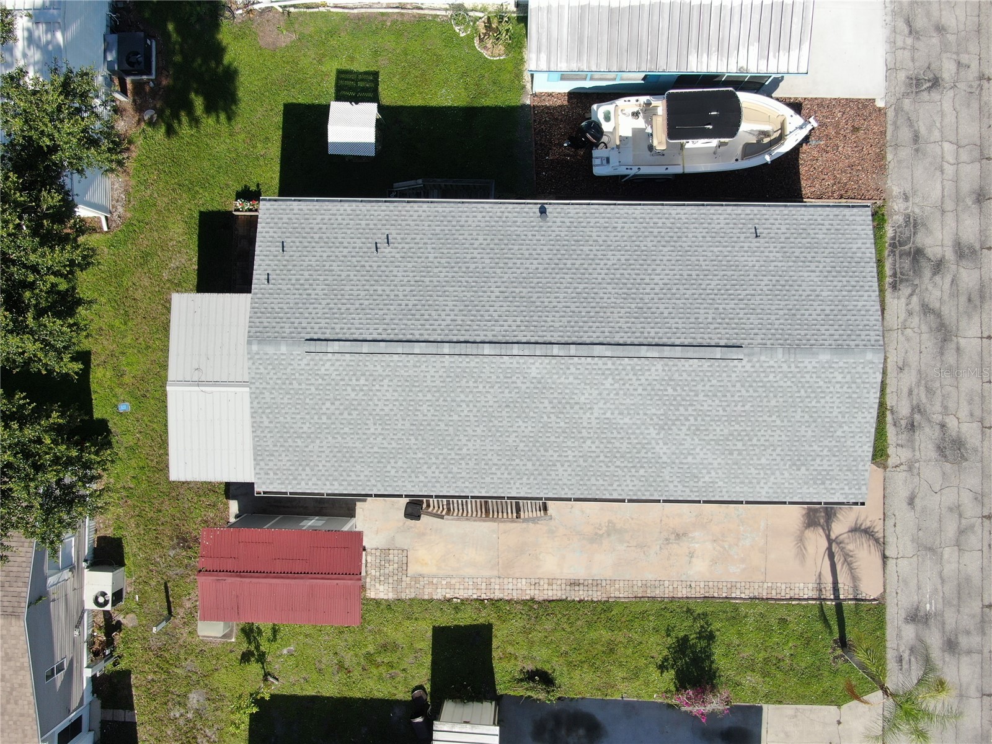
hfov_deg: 71.6
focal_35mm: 24
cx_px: 496
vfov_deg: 56.8
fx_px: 688
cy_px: 372
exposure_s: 1/1000
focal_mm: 4.39
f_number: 2.8
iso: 100
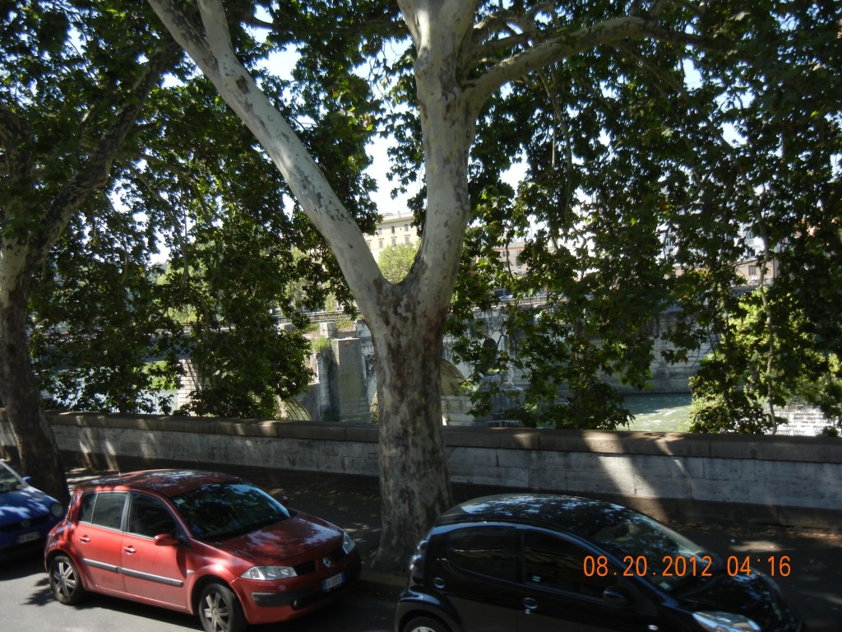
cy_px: 316
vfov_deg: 41.8
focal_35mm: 34
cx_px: 421
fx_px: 827
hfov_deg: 54.0
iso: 160
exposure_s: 1/418
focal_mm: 6.2
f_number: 3.6
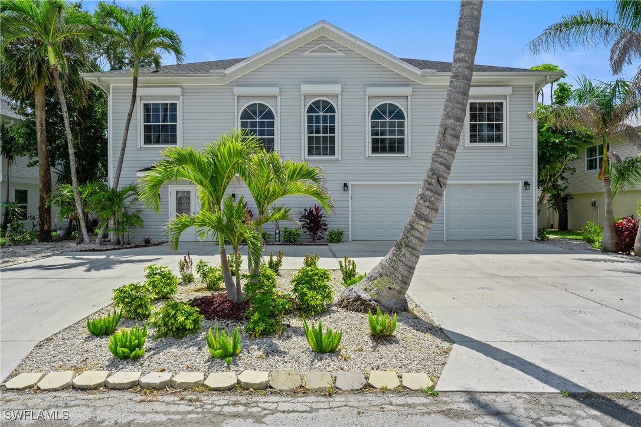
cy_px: 214
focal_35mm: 22
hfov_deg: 78.6
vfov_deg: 57.2
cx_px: 320
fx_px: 392
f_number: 9
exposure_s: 1/1000
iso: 400
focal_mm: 22
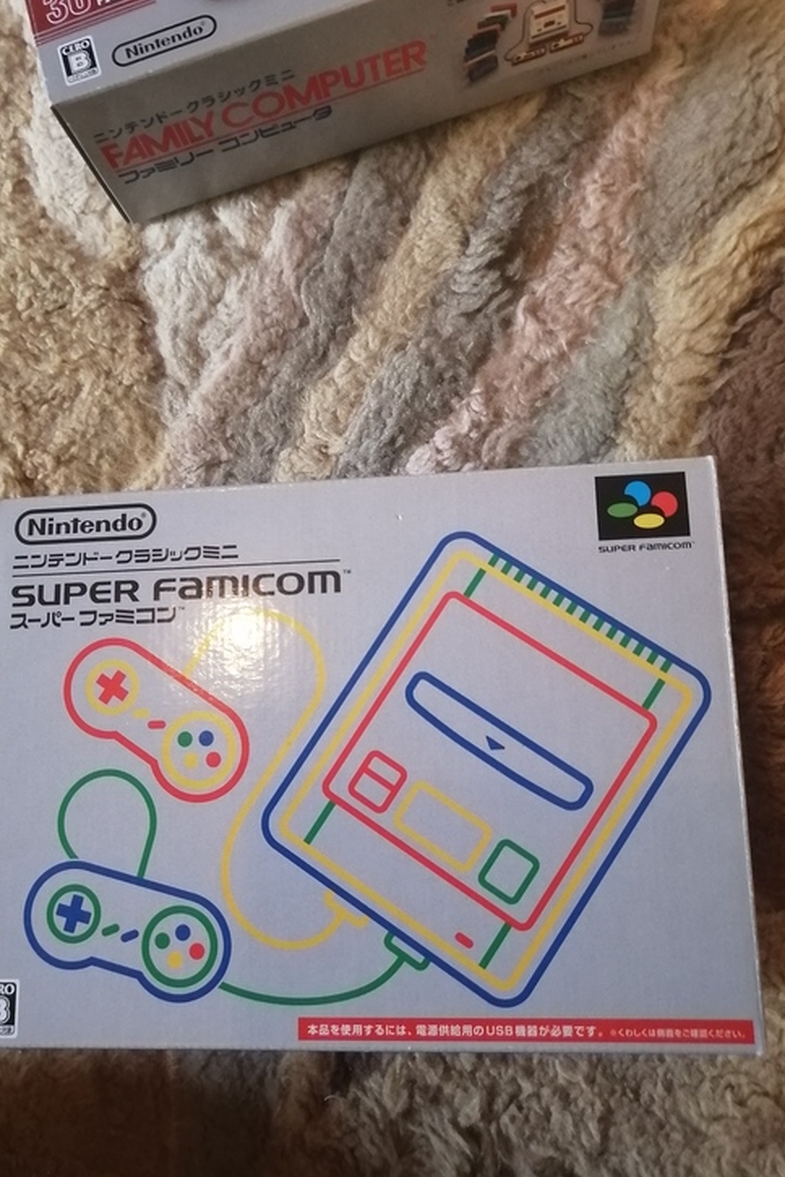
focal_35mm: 29
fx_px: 948
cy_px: 584
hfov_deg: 45.0
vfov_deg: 63.7
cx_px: 382
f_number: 1.8
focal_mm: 3.62
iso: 800
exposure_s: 1/15
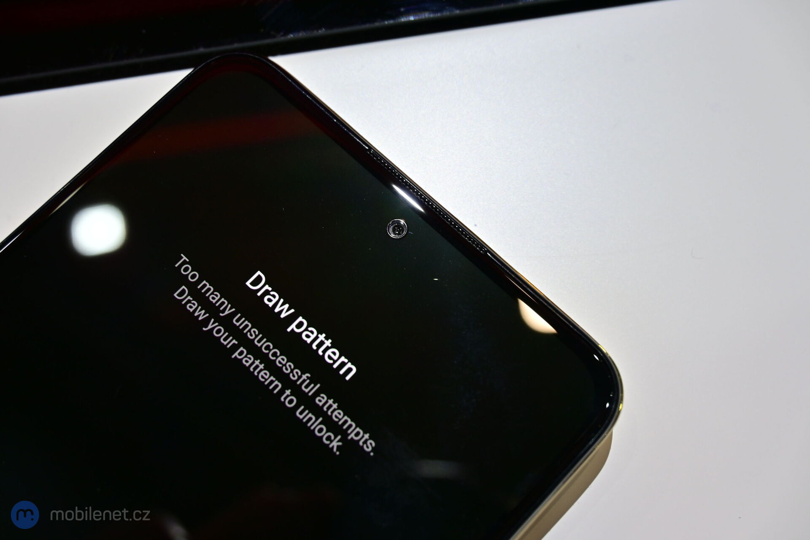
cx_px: 405
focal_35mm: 42
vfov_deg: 31.9
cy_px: 270
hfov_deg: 46.4
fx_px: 945
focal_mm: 28
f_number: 5.6
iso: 250
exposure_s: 1/125
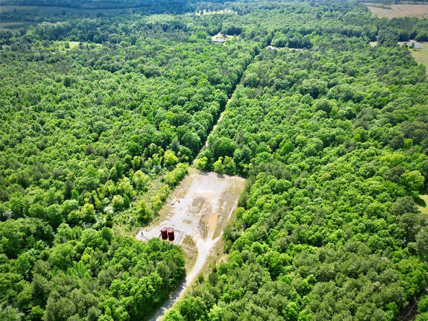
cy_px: 160
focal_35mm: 24
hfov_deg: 71.6
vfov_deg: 56.8
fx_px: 297
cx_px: 214
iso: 100
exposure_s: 1/1000
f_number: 1.7
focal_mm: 6.72
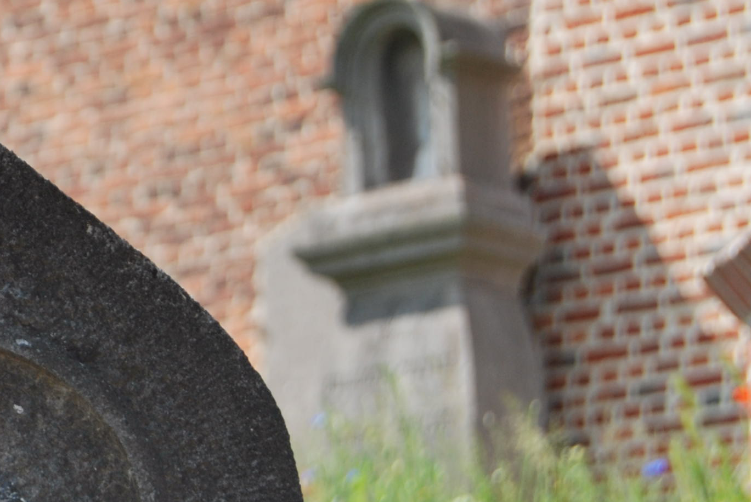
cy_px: 326
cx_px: -216
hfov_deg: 8.7
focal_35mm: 233
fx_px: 4874
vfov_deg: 5.9
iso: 200
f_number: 5.6
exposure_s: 1/400
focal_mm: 55
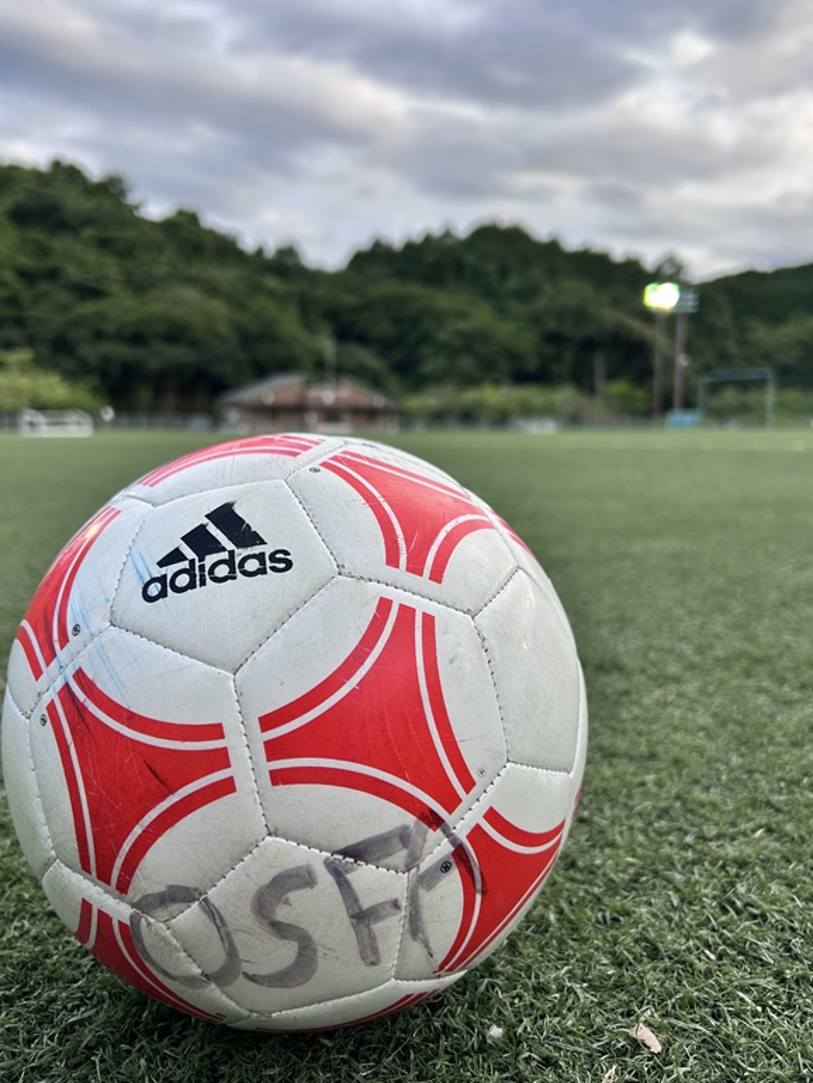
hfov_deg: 51.4
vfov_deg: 65.3
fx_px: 845
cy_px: 523
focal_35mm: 27
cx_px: 402
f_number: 1.5
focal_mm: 5.7
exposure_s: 1/152
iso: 40
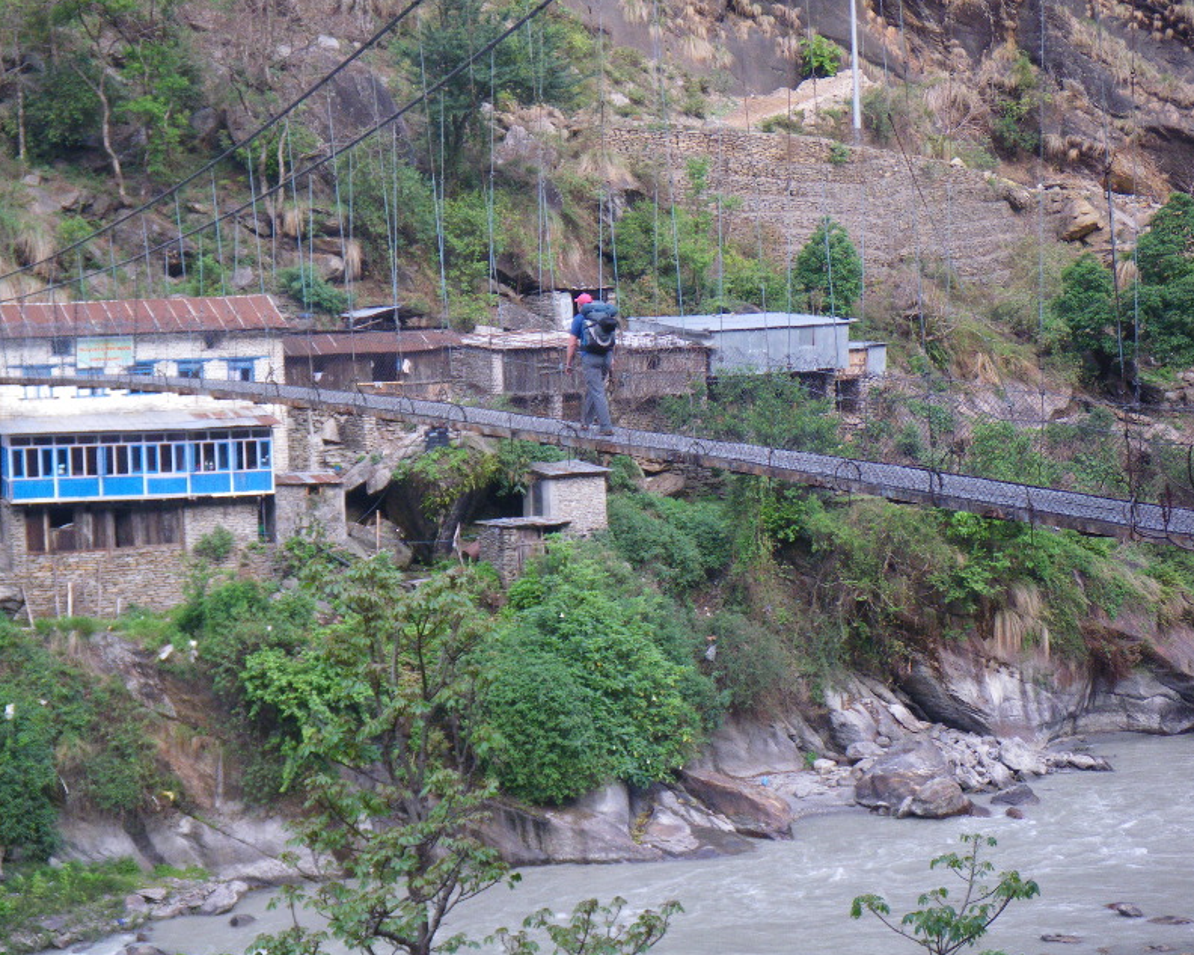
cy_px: 475
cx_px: 557
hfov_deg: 23.6
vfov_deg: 18.9
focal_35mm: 81
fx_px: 2861
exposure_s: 1/100
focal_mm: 13.7
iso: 200
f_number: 4.8
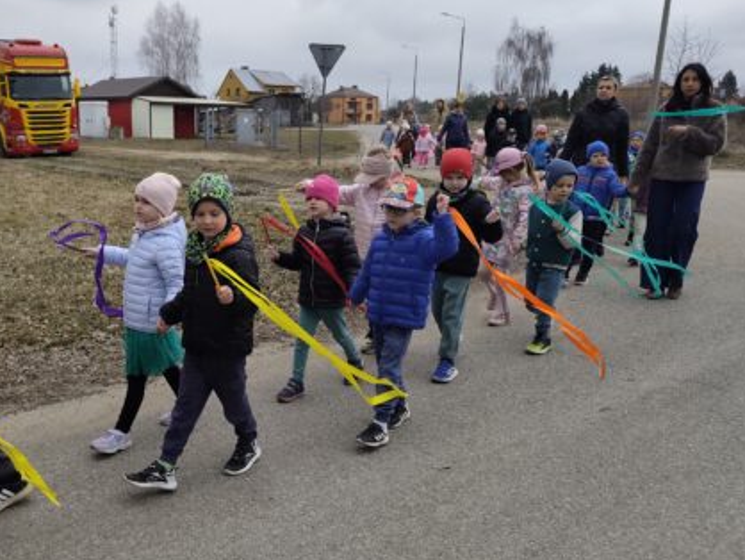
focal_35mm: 33
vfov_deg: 43.0
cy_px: 300
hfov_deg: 54.5
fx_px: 711
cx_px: 264
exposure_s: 1/505
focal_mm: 6.19
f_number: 1.65
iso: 50
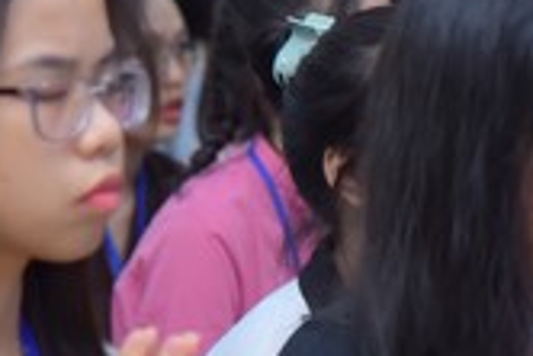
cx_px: 649
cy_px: 287
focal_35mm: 384
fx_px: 5690
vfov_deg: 3.6
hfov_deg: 5.3
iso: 1000
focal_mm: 98
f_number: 4.5
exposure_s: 1/100
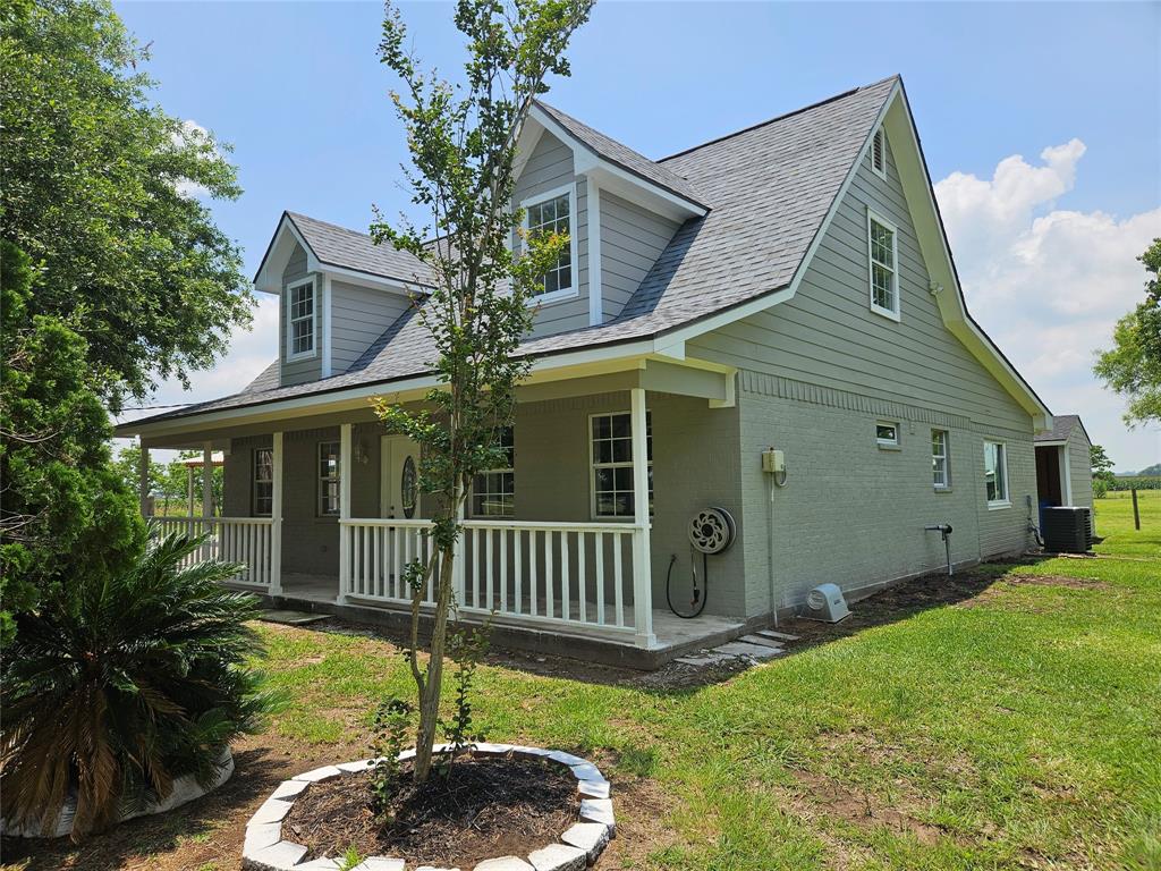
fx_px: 771
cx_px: 580
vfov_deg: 58.9
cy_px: 436
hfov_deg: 73.9
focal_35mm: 23
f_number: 1.8
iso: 25
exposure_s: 1/1946
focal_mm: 5.4
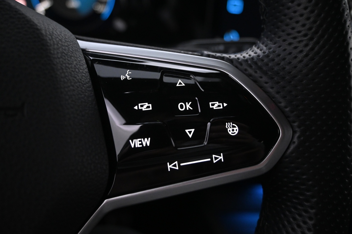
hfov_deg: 56.1
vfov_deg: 39.1
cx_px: 176
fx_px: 330
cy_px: 117
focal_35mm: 34
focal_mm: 22.5
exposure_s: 1/50
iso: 3200
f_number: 4
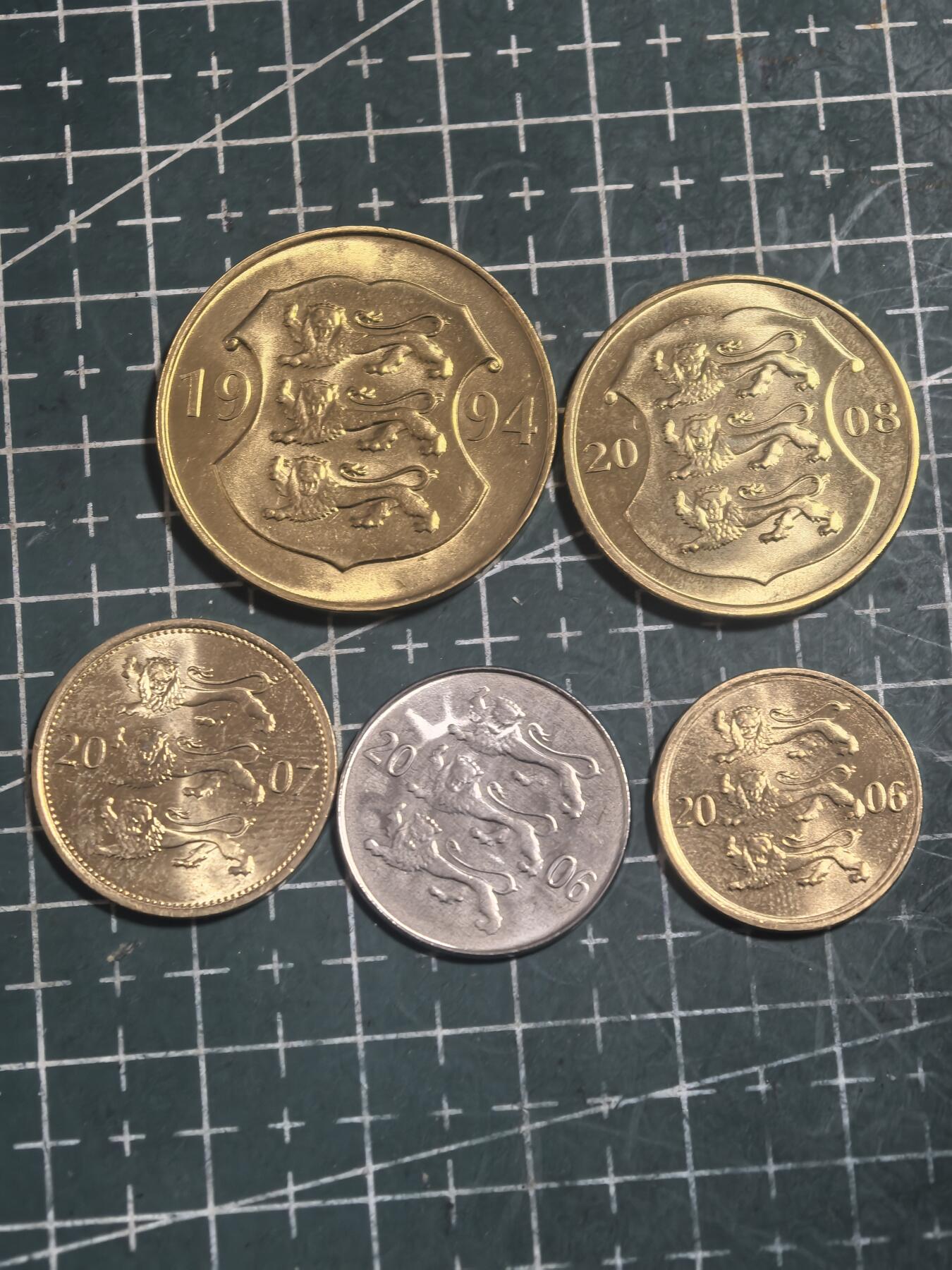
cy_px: 635
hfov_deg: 15.6
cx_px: 476
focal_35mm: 95
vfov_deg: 20.7
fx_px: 3484
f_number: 2.1
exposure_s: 1/50
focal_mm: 15
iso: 200
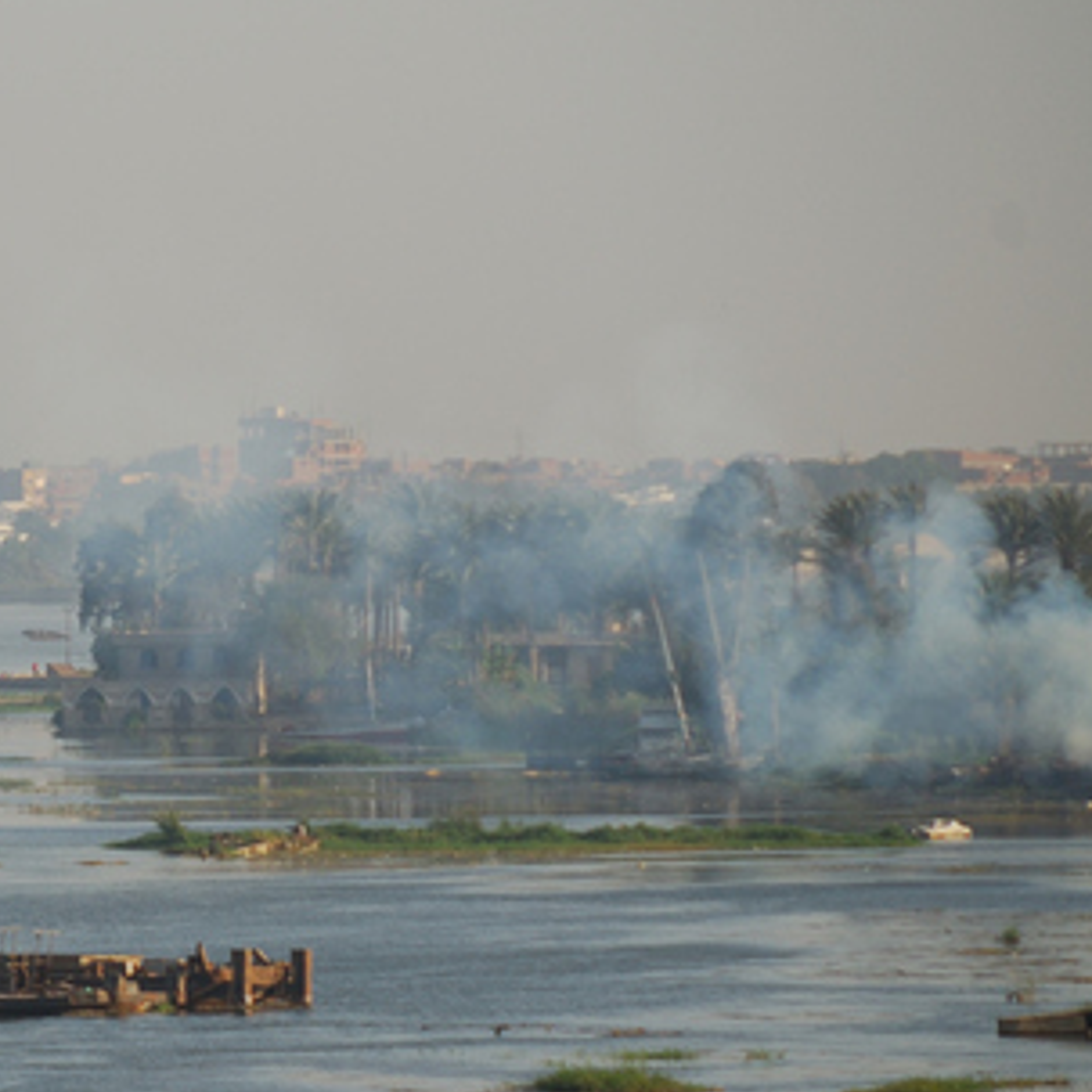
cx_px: -108
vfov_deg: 3.0
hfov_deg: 3.0
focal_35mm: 590
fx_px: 21057
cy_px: 505
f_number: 5.6
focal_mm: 200
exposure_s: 1/400
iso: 100
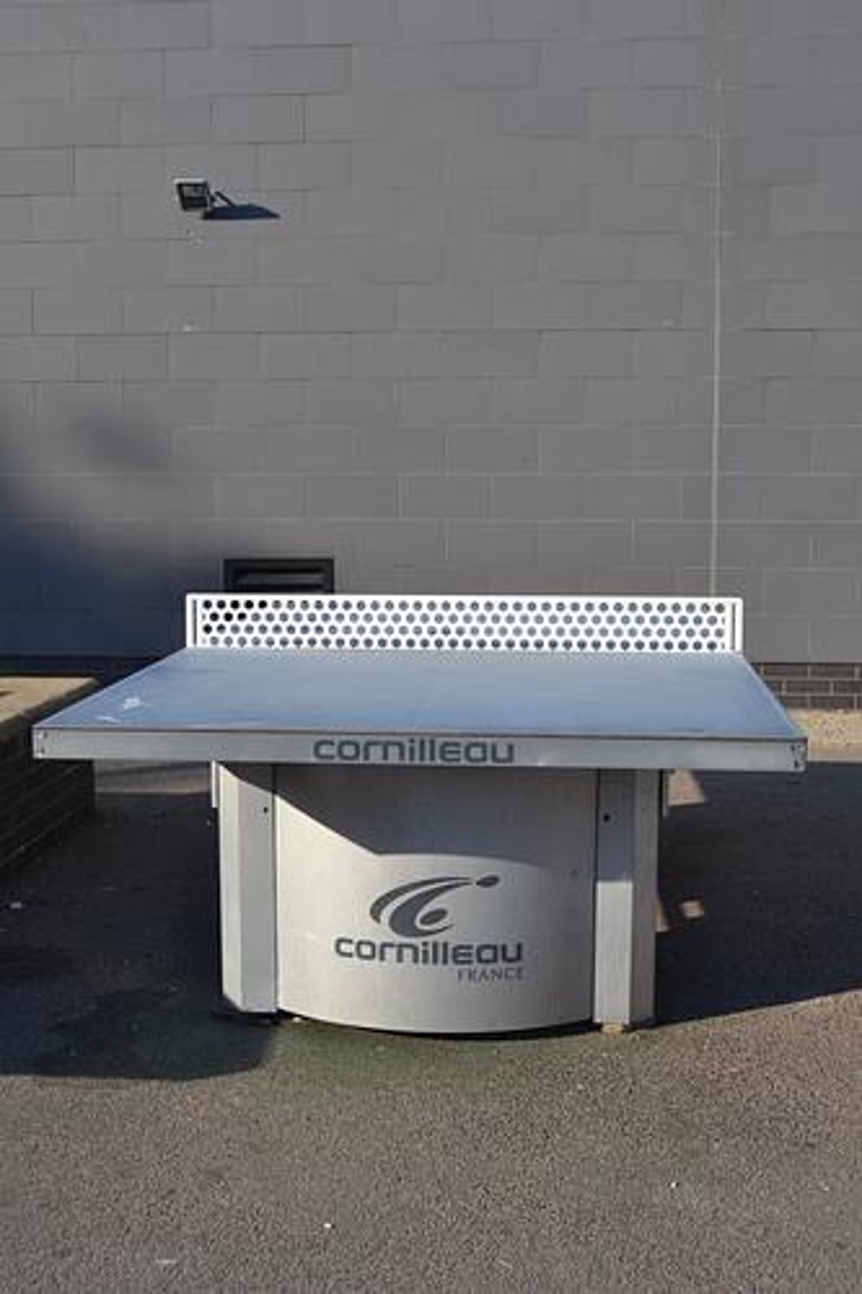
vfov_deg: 42.3
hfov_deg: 28.9
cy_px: 647
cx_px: 431
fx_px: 1671
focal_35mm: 46
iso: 100
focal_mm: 31
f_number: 8
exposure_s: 1/250
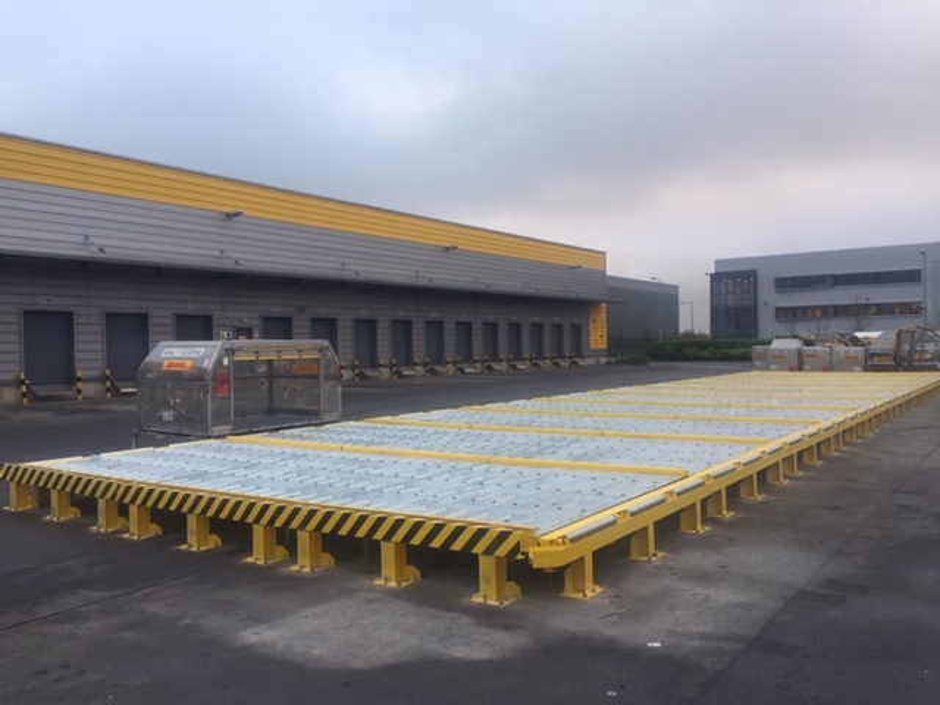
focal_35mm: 29
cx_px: 470
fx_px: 787
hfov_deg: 61.7
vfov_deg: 48.2
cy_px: 352
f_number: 2.2
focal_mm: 4.15
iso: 40
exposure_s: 1/100
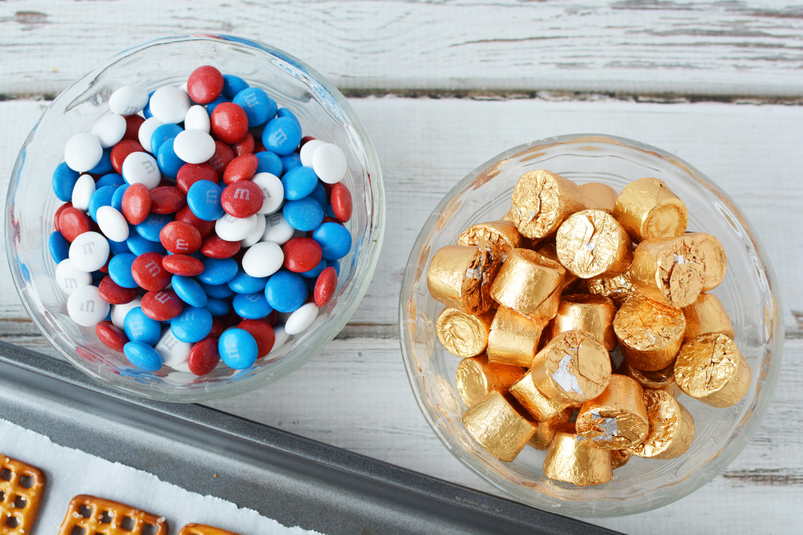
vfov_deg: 25.7
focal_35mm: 52
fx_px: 1171
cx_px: 402
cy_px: 268
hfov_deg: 37.9
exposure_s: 1/100
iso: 400
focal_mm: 35
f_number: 5
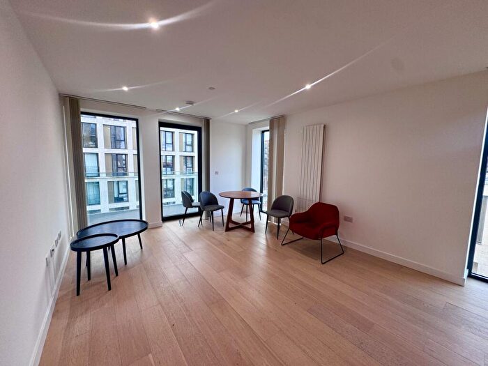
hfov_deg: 102.1
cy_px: 183
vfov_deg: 85.7
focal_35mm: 14
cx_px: 244
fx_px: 197
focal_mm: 2.22
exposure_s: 1/100
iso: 80
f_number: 2.2
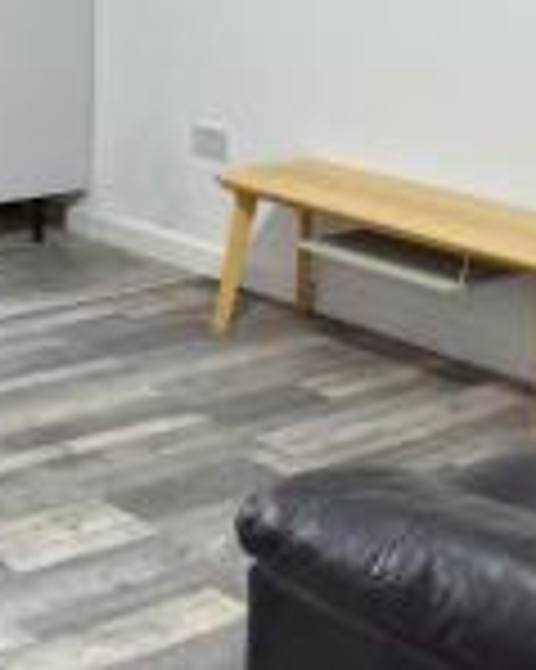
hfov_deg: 17.8
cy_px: 61
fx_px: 1608
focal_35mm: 81
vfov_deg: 23.0
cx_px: -149
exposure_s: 1/60
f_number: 4
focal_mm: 18
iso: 560
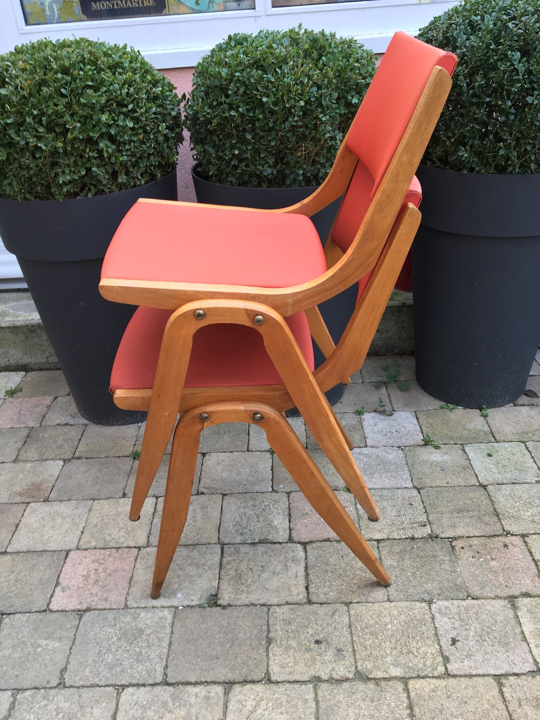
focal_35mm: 29
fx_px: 603
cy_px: 360
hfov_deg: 48.2
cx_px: 270
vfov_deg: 61.7
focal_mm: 4.15
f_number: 2.2
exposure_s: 1/50
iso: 25
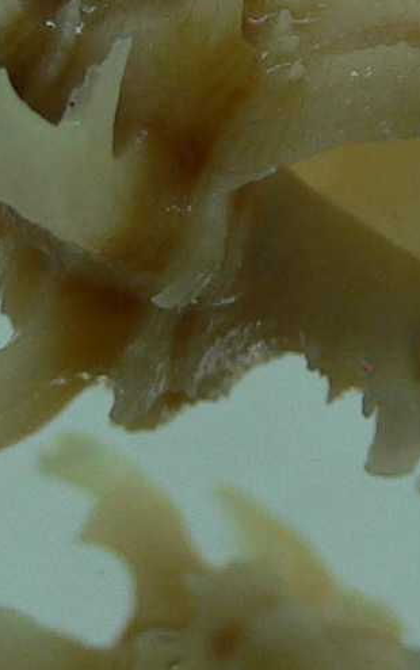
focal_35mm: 151
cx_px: 213
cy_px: 168
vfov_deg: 13.8
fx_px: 2761
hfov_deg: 8.7
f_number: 2.8
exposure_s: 1/80
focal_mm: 4.6
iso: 80
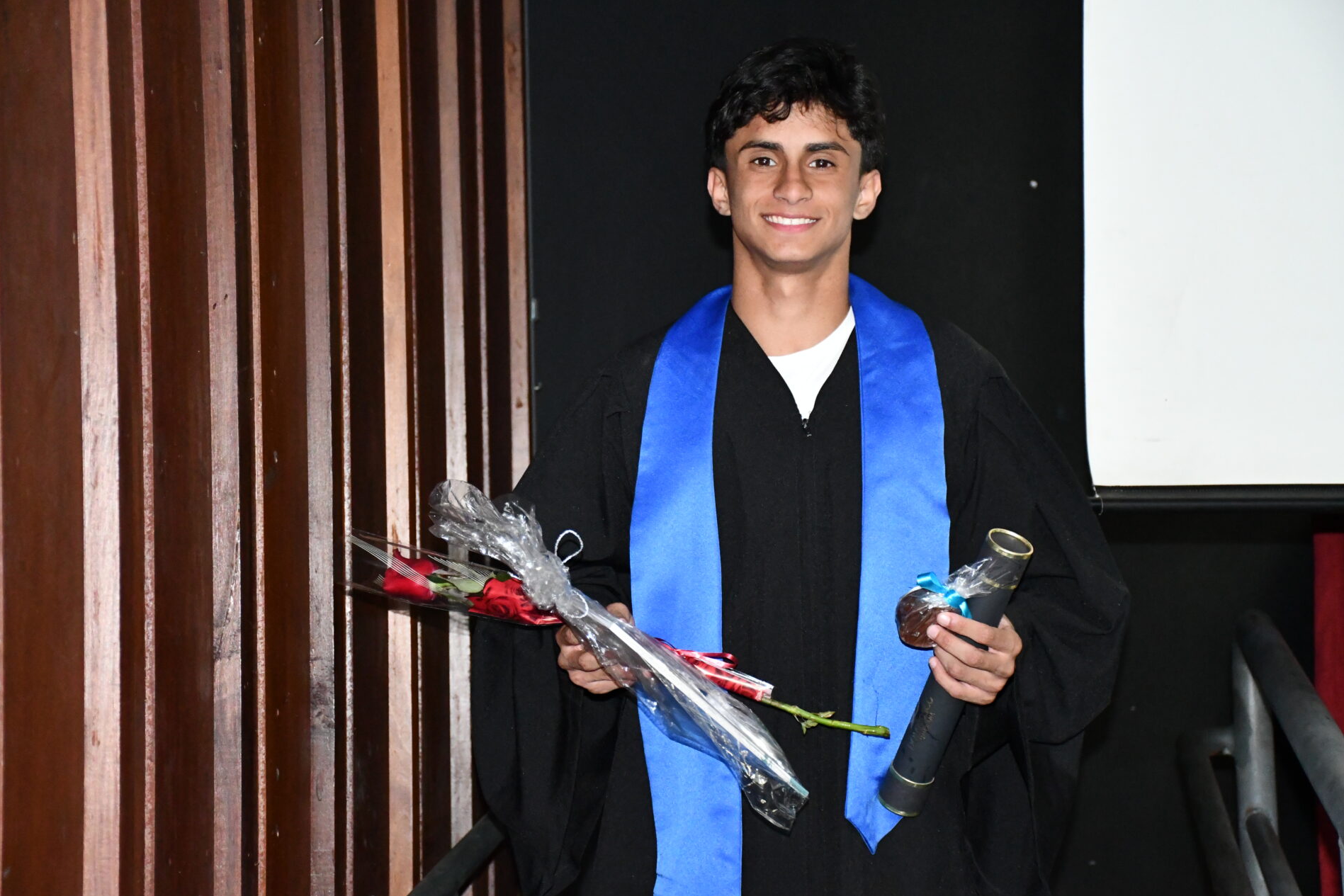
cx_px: 665
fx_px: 3173
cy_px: 453
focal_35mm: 85
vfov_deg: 16.1
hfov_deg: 23.9
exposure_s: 1/60
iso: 6400
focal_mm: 56
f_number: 4.8
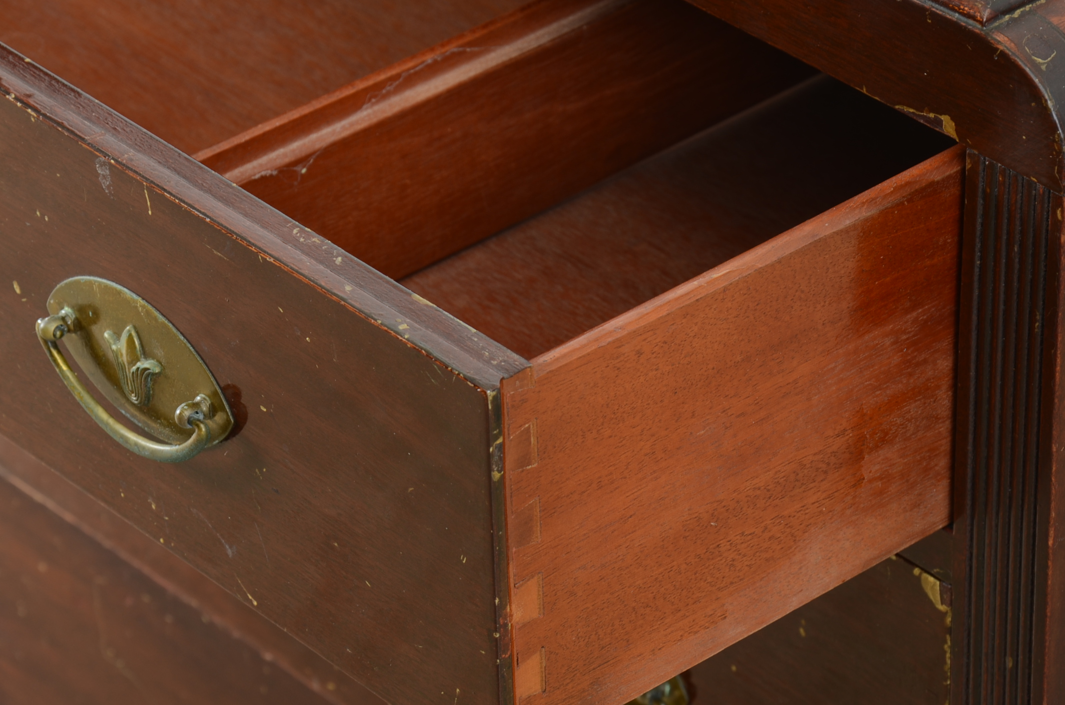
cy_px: 392
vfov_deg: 8.0
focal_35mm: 170
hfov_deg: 12.1
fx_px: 5018
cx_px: 600
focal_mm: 98
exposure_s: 1/125
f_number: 10
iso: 125
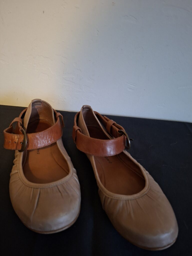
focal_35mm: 23
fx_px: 170
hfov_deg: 58.9
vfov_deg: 73.9
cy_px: 128
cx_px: 96
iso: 1000
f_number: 1.8
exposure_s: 1/25
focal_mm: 5.54
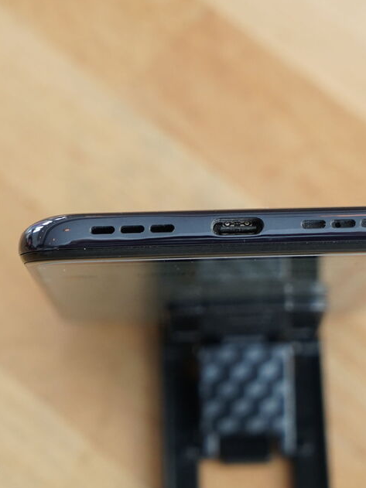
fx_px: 1424
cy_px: 244
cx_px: 233
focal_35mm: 101
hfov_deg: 14.6
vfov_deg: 19.5
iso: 1600
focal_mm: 69
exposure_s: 1/160
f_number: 7.1
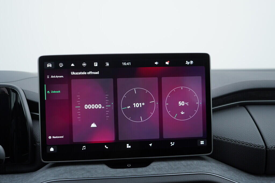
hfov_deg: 53.1
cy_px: 92
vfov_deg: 36.9
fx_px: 275
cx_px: 138
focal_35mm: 36
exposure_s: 1/60
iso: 125
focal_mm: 24
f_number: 3.5
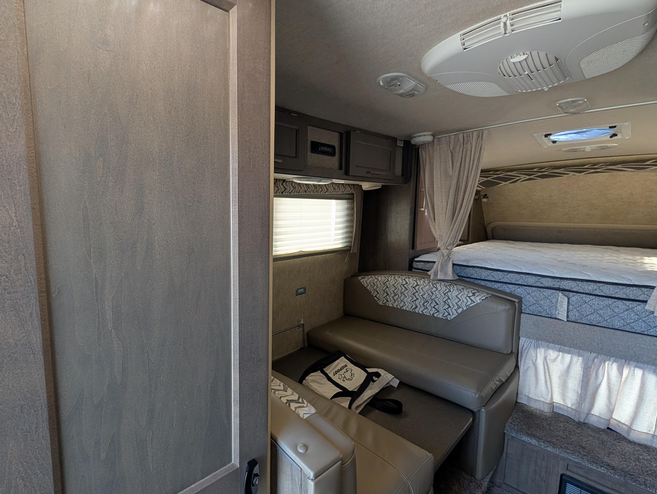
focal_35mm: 17
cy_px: 248
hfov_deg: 89.7
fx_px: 323
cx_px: 259
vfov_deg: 74.9
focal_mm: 2.02
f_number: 1.7
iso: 62
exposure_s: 1/81.8
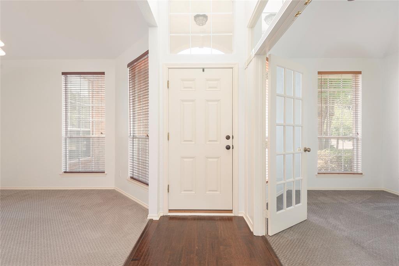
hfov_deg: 96.7
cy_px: 133
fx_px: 177
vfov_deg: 73.8
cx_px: 200
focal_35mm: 16
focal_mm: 16
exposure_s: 1/2.5
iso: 100
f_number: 7.1
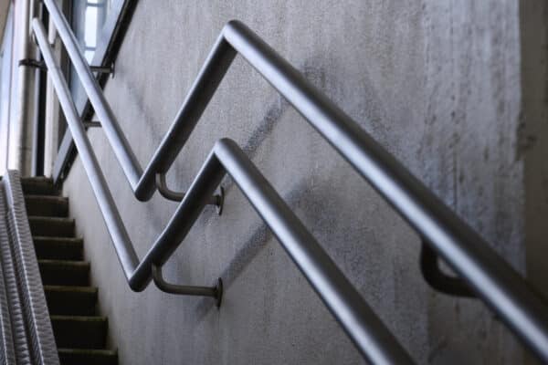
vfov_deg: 11.4
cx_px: 274
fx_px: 1827
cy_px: 182
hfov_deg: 17.1
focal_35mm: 120
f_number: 13
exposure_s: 1/25
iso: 100
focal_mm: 120
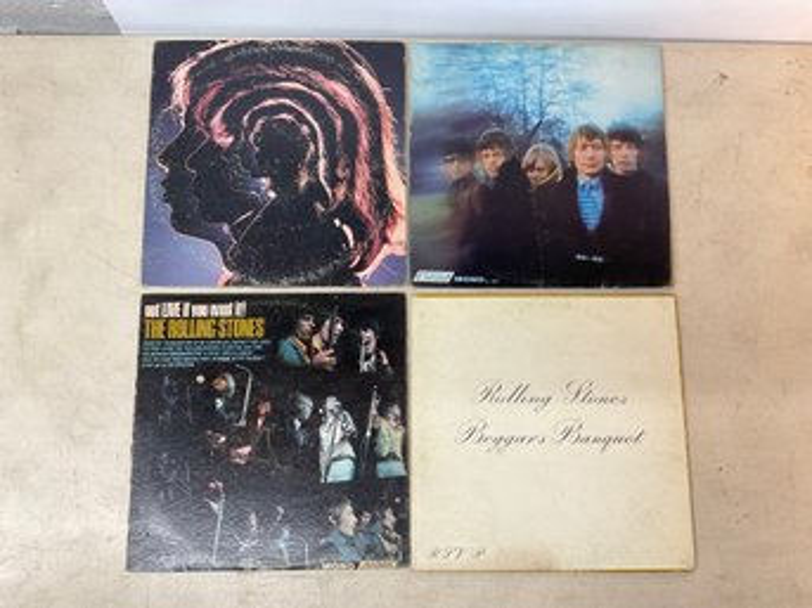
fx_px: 680
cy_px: 304
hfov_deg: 61.7
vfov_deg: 48.2
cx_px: 406
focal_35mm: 29
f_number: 1.8
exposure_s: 1/60
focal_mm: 3
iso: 100
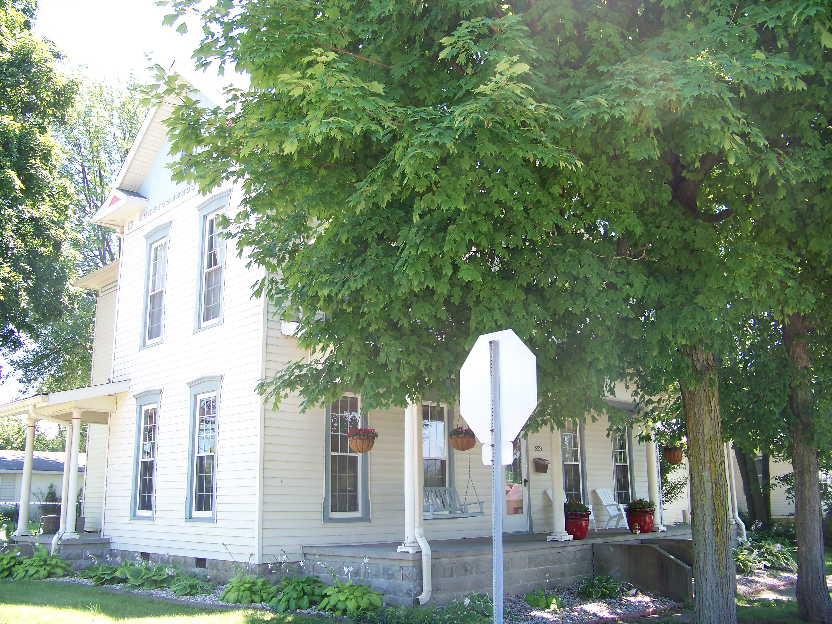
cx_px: 416
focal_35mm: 33
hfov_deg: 55.4
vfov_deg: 42.9
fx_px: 793
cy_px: 312
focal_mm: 5.85
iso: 64
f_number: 2.8
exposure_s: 1/80
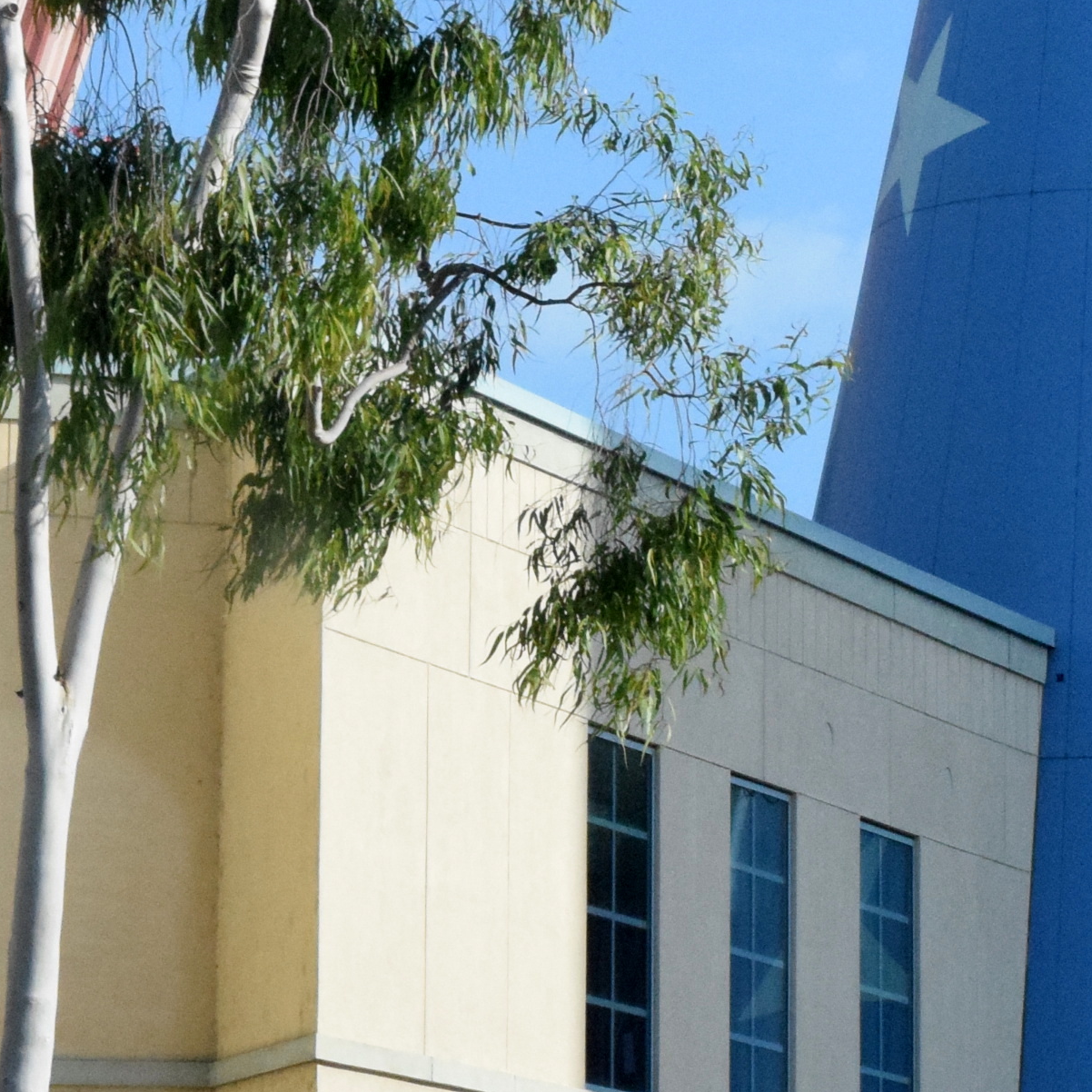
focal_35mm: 229
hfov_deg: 7.6
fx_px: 8173
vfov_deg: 7.6
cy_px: 228
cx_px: 1429
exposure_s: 1/640
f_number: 13
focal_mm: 48
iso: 3200
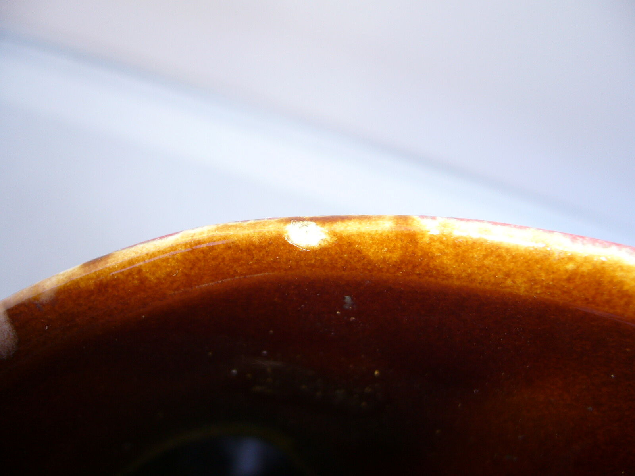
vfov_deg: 40.7
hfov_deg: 52.6
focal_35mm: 35
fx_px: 642
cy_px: 238
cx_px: 318
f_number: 2.8
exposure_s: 1/60
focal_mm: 5.8
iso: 80
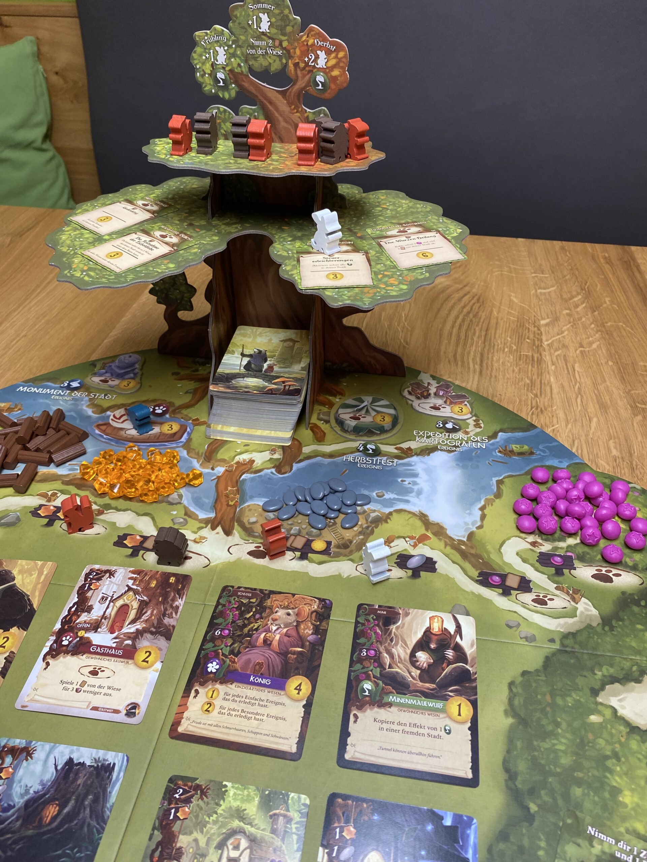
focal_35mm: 26
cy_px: 431
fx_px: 648
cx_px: 324
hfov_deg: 53.1
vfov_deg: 67.3
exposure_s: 1/107
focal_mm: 4.25
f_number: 1.8
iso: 100
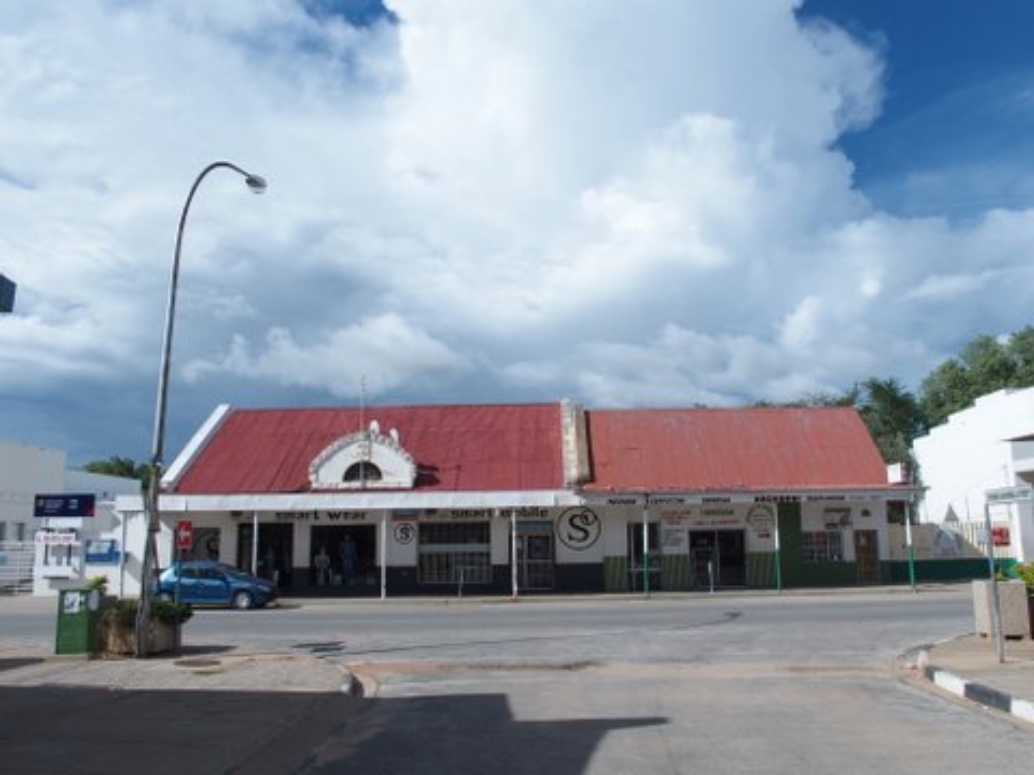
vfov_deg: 49.7
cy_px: 388
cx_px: 517
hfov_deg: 63.4
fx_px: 836
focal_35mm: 28
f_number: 5.6
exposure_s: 1/800
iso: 100
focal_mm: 6
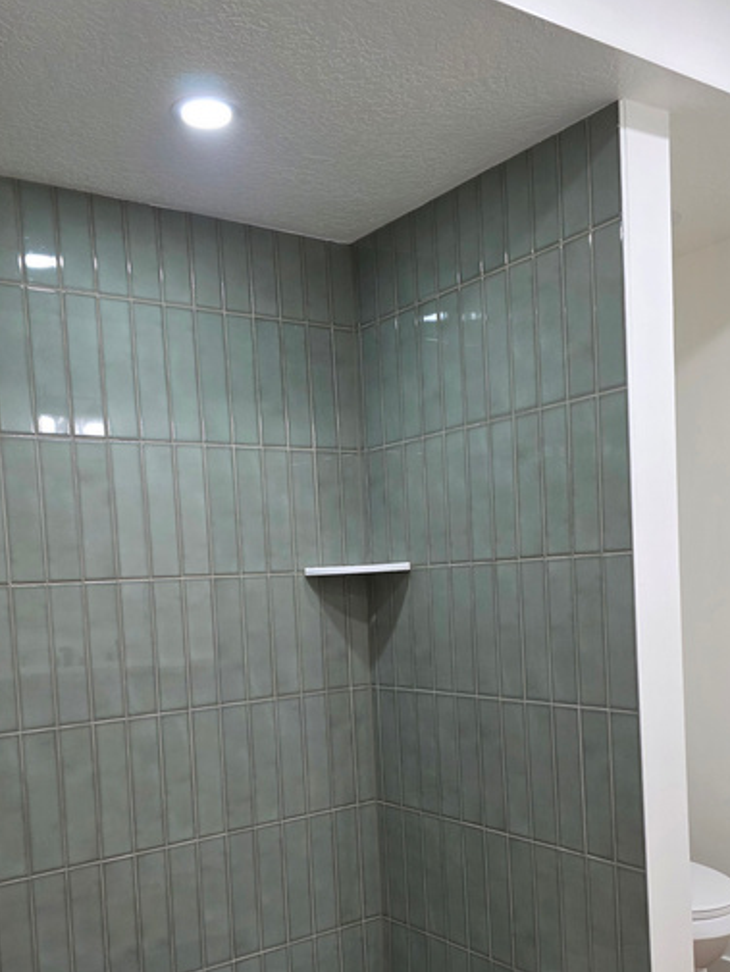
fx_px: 984
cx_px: 372
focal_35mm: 35
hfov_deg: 40.7
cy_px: 652
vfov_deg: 51.6
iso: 160
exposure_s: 1/120
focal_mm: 6.3
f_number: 1.7
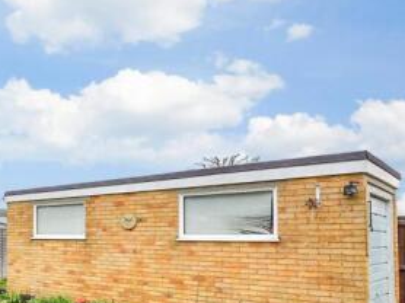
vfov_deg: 40.7
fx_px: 397
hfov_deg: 40.2
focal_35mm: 34
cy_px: 221
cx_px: -69
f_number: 8
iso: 320
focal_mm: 10
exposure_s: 1/250
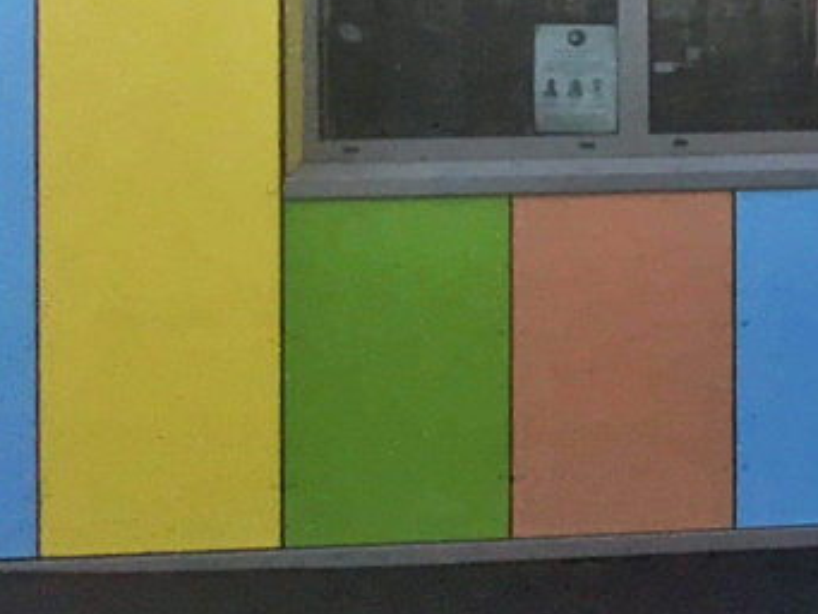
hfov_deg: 9.2
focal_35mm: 174
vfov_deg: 8.5
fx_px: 4113
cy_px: -58
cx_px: 2416
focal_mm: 4.15
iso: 25
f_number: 2.2
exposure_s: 1/1508
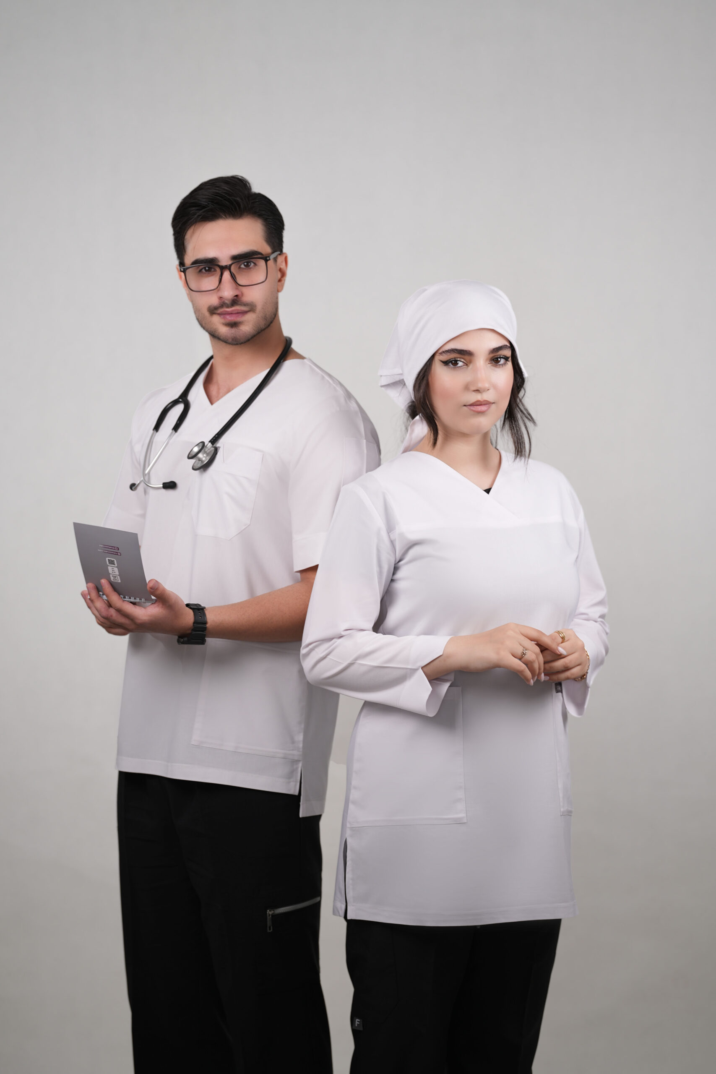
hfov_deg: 13.0
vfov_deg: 19.5
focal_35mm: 105
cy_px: 537
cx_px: 358
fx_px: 3132
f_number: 2.8
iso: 100
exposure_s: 1/200
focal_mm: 105
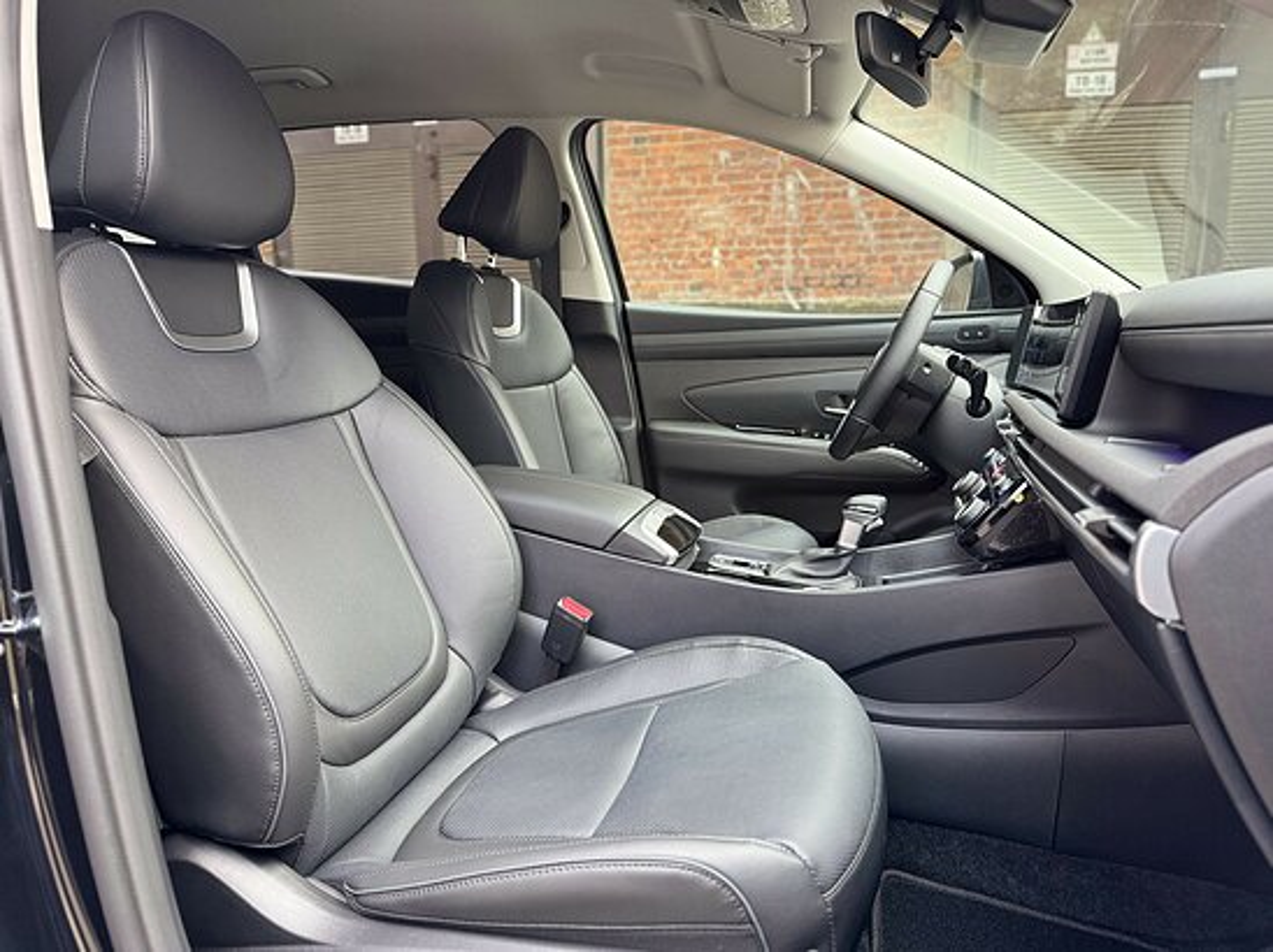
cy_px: 476
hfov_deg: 71.6
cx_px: 636
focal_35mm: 24
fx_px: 882
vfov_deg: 56.7
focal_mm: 6.76
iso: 250
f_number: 1.78
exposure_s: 1/60
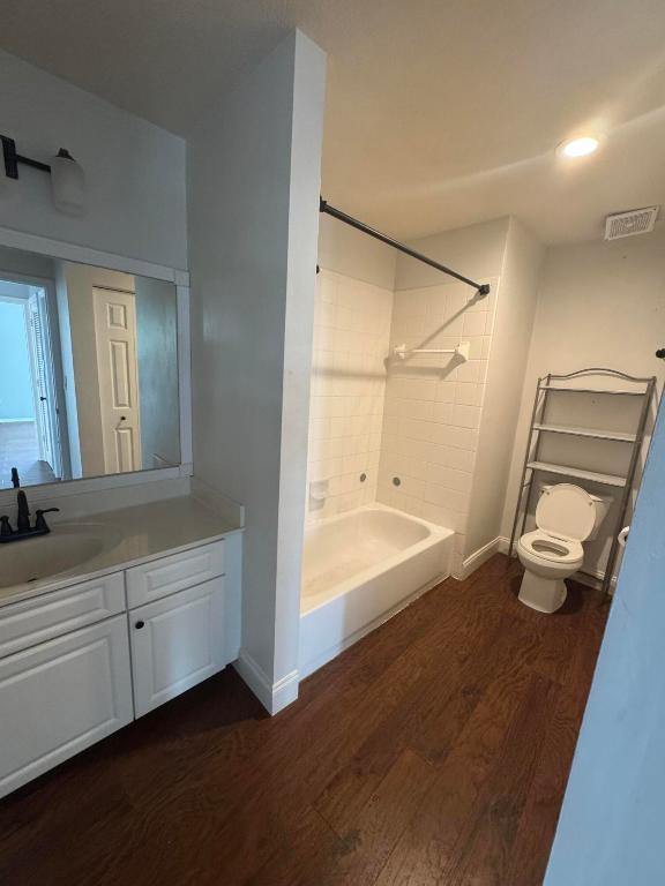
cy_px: 443
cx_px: 332
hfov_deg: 85.7
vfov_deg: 102.1
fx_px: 359
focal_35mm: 14
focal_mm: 2.22
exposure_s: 1/62
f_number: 2.2
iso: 250
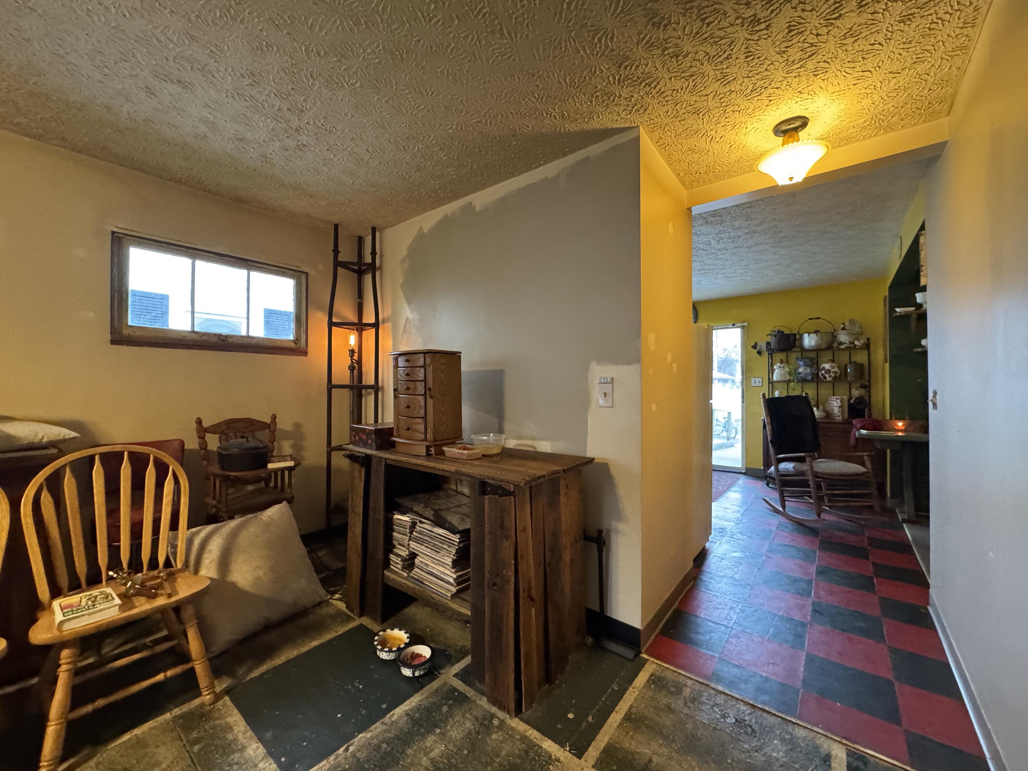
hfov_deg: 102.1
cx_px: 514
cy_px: 386
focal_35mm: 14
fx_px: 416
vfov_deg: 85.7
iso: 800
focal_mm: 2.22
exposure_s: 1/60
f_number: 2.2
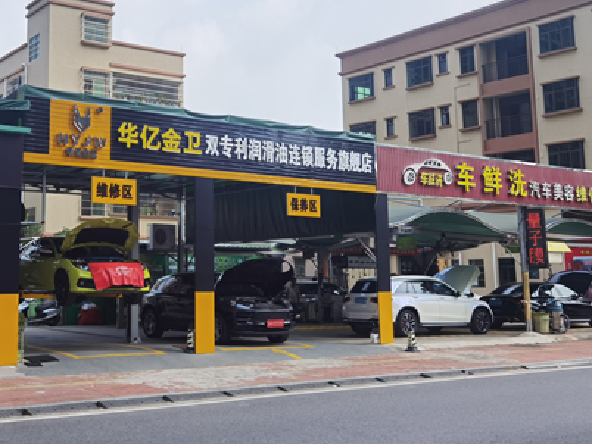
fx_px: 804
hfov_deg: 39.5
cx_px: 162
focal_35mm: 47
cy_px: 157
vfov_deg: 30.7
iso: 50
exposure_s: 1/2625
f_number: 1.9
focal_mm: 6.71
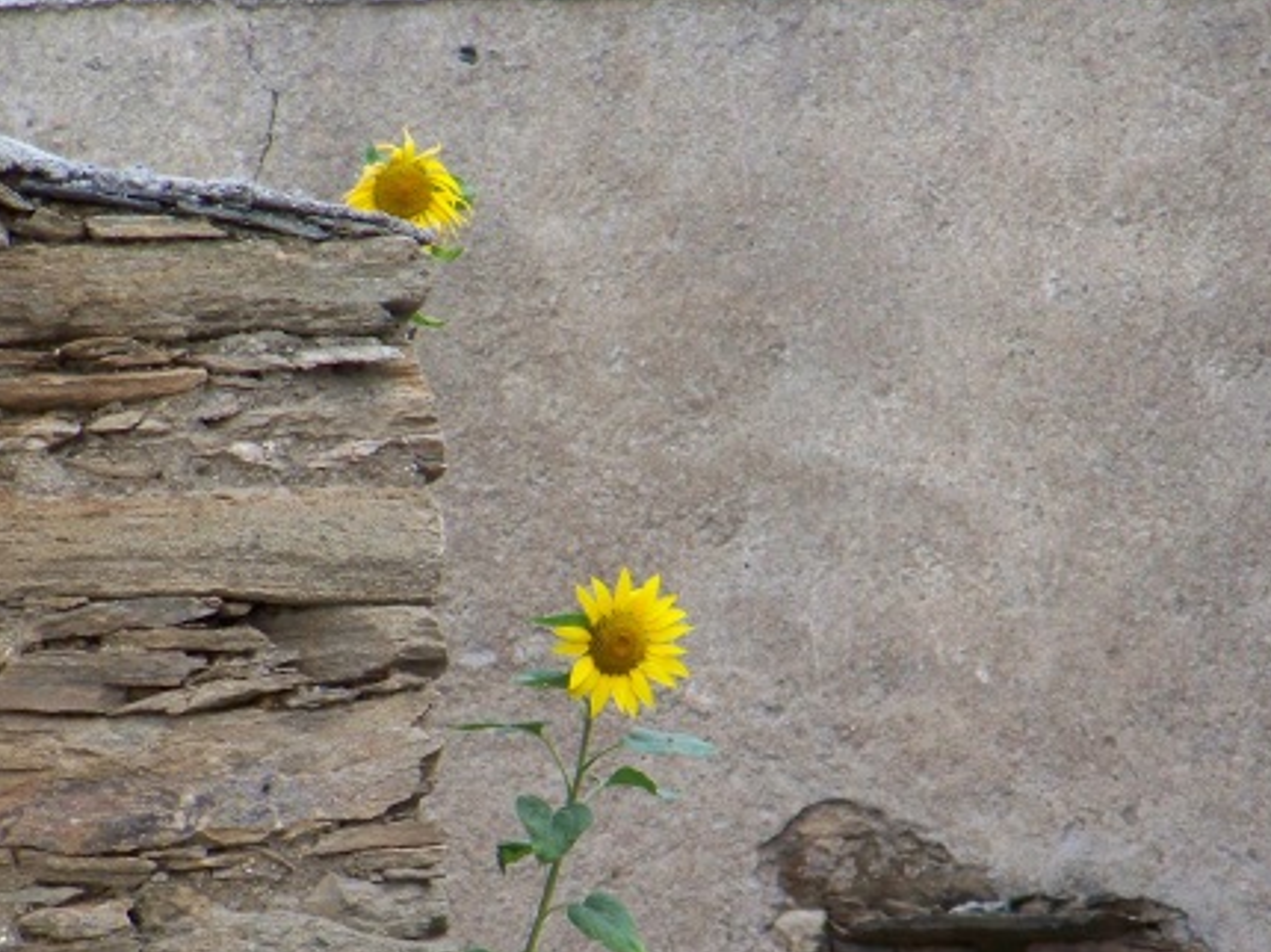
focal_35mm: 590
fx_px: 21651
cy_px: 582
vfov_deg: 2.5
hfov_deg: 3.4
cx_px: 603
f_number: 4.8
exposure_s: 1/200
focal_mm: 70.2
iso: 250
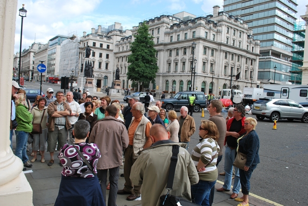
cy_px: 103
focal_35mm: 27
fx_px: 231
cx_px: 154
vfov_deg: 48.0
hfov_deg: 67.3
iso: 100
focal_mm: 18
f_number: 6.3
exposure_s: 1/160
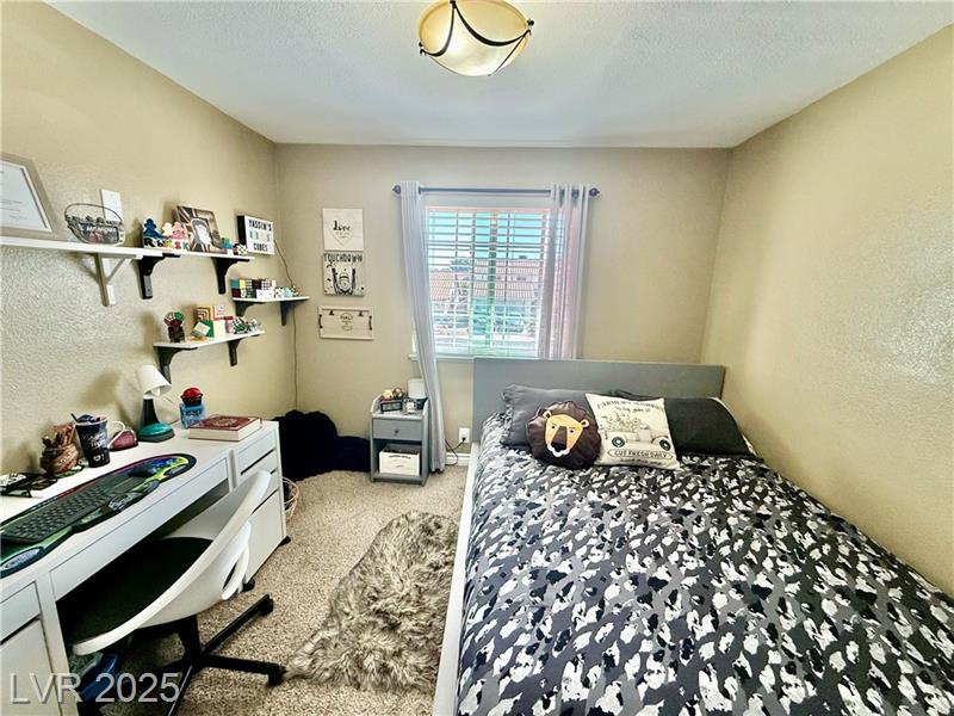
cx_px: 477
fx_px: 386
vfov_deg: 85.7
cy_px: 358
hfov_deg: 102.1
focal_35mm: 14
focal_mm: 2.22
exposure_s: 1/120
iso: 160
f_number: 2.2
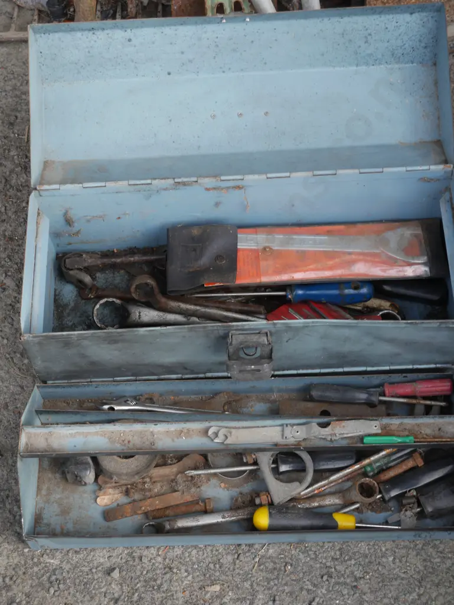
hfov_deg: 23.7
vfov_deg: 31.2
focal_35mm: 62
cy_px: 302
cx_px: 227
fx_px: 1083
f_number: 5.4
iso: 200
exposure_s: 1/125
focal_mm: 31
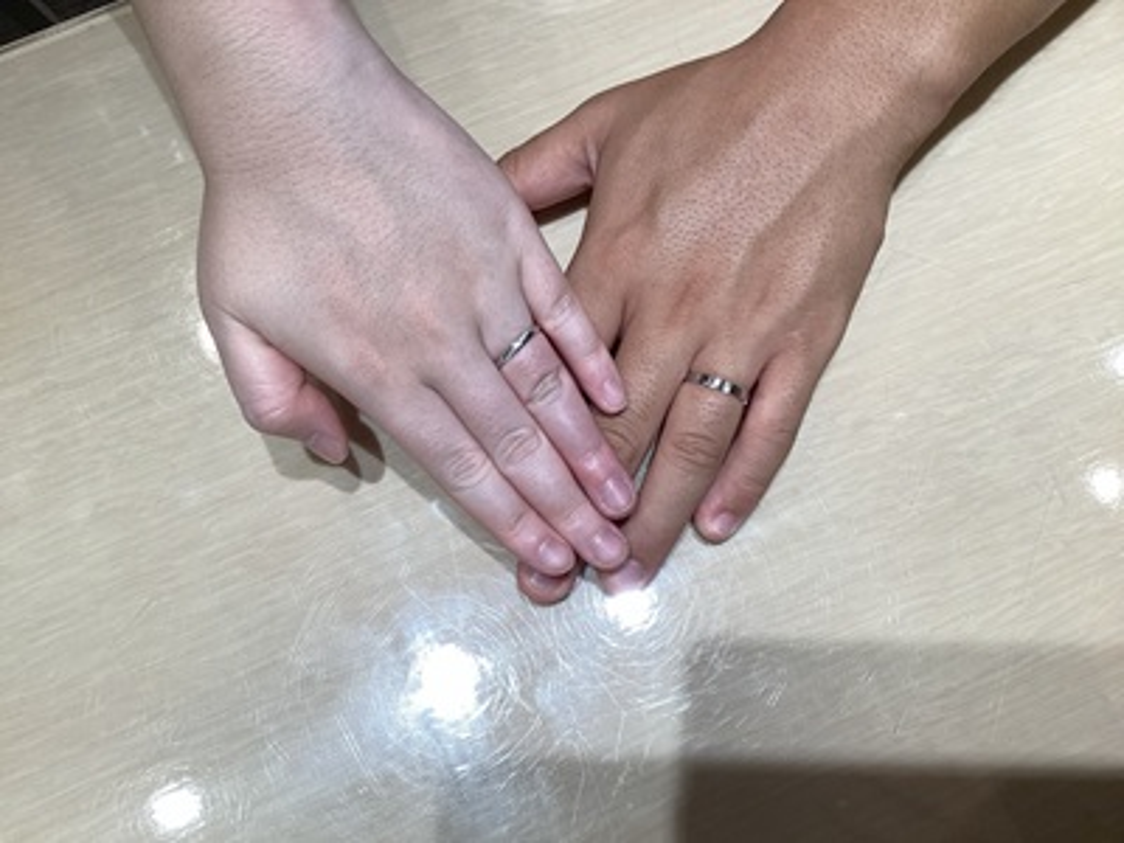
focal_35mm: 31
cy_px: 422
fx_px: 1007
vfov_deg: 45.4
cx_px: 562
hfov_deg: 58.4
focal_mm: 3.3
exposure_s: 1/120
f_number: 2.4
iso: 64
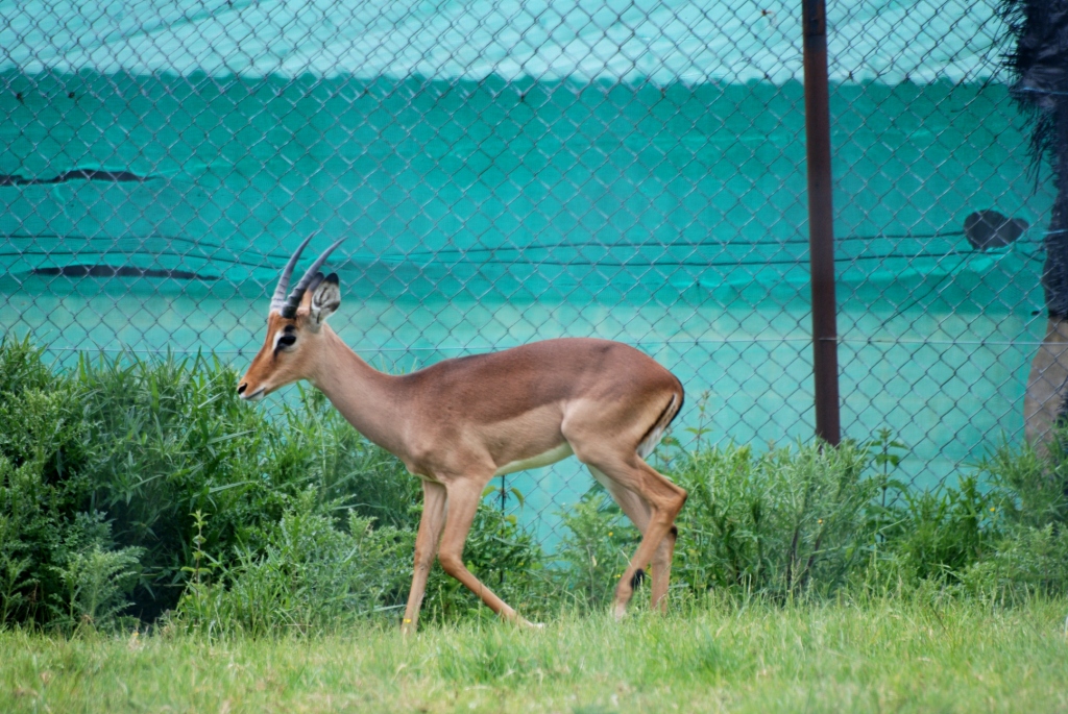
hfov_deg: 4.6
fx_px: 13363
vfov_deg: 3.1
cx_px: 534
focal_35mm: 450
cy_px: 357
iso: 200
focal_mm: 300
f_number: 5.6
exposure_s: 1/320
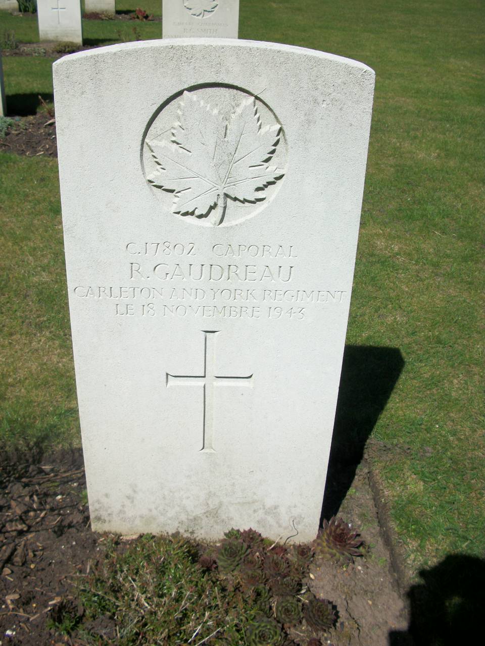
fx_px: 654
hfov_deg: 40.7
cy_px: 323
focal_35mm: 35
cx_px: 242
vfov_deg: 52.6
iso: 80
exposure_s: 1/250
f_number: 8.8
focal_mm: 6.3
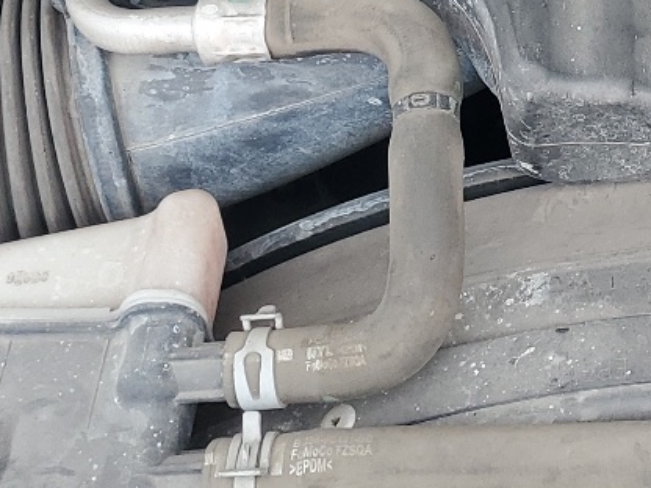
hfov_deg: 18.9
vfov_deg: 14.1
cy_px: -185
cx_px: 701
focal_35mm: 100
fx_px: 1881
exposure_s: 1/270
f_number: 1.5
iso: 50
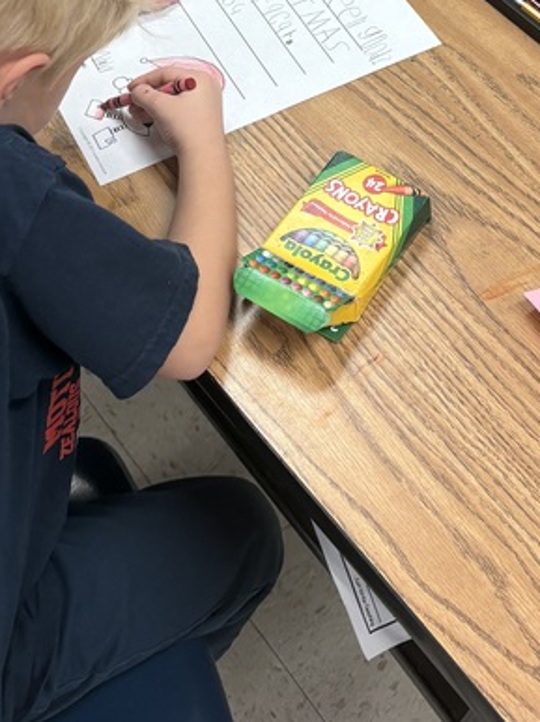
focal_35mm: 69
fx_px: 1437
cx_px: 338
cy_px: -51
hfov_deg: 21.2
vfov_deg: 26.2
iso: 100
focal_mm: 5.96
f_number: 1.6
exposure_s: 1/120
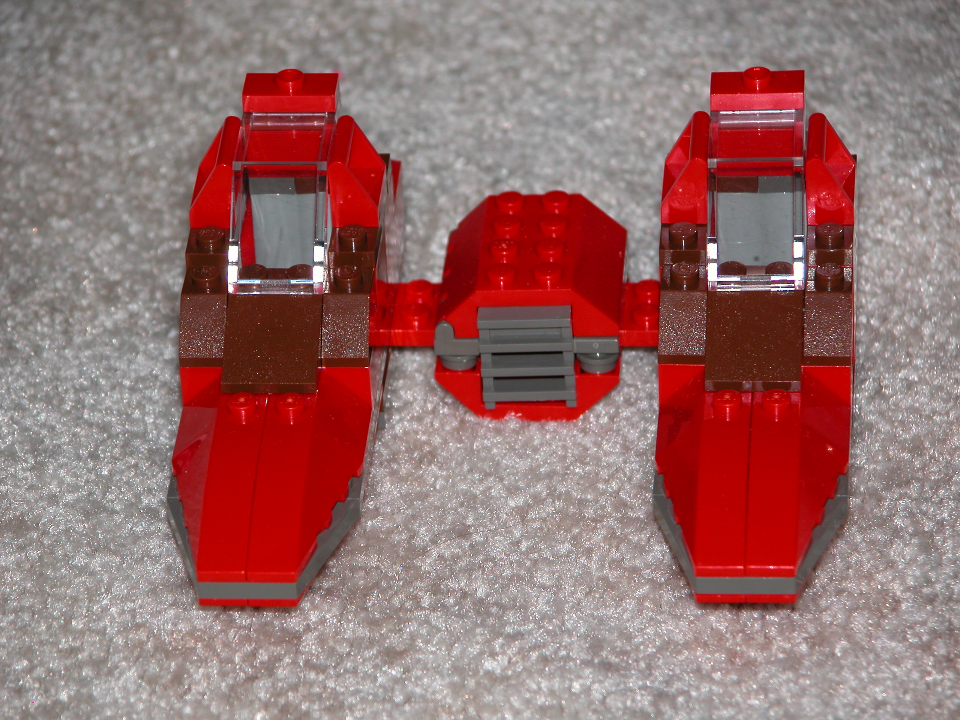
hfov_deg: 9.0
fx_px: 6101
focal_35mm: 220
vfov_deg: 6.8
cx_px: 480
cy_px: 360
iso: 100
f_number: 4.1
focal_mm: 56.7
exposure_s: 1/125
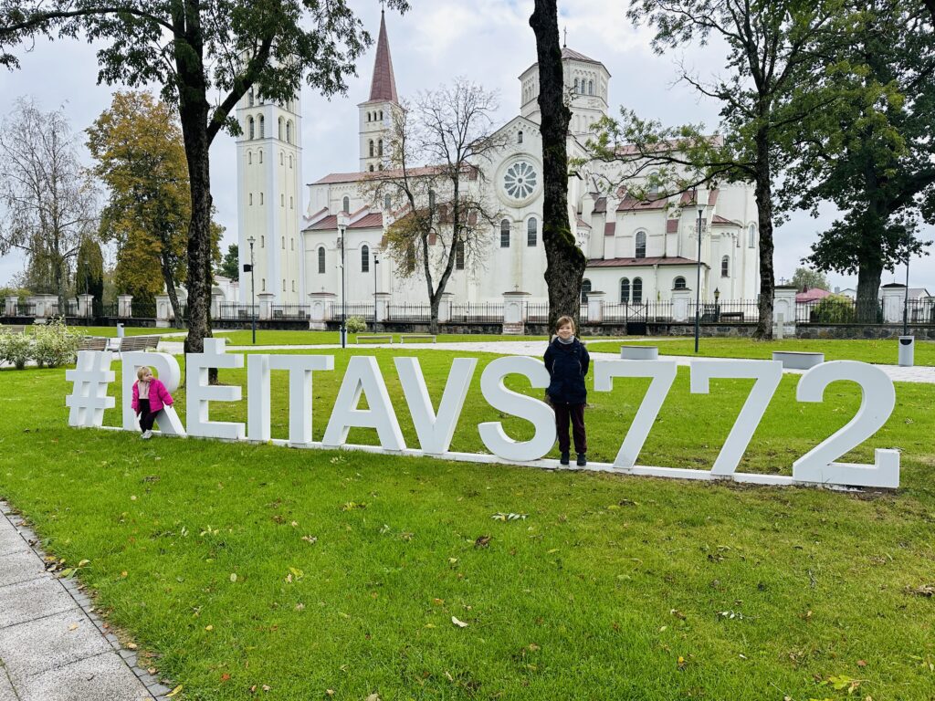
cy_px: 350
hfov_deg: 71.6
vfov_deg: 56.8
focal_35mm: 24
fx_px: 648
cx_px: 468
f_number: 1.78
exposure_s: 1/1517
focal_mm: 6.86
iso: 80
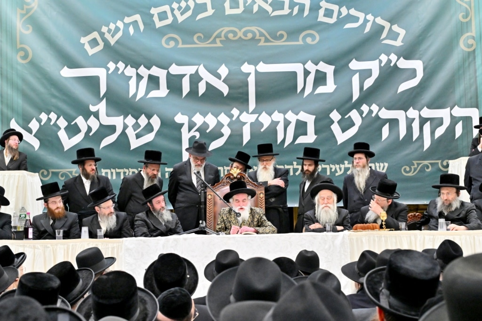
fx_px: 656
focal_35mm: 49
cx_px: 241
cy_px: 160
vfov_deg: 27.5
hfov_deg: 40.4
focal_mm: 33
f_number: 4
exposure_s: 1/400
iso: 1250
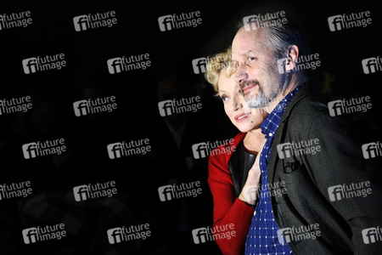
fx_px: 1432
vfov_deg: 10.2
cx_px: 191
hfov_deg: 15.2
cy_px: 128
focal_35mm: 135
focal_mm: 135
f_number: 7.1
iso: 400
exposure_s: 1/200
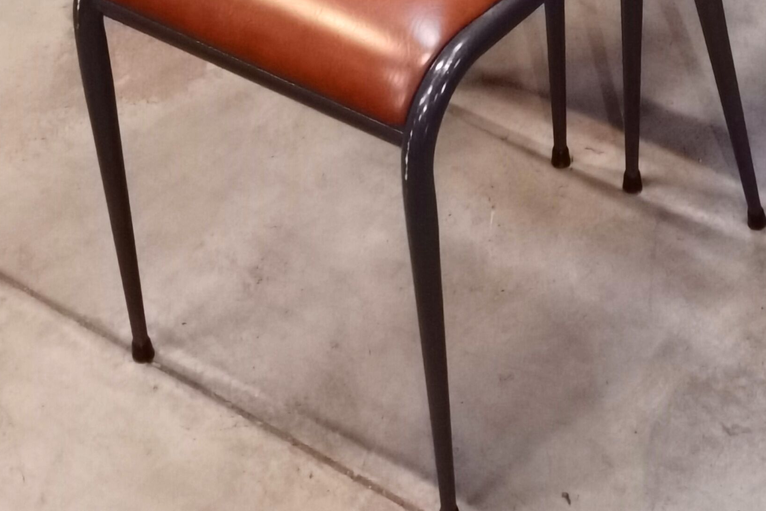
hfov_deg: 20.3
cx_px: 829
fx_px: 2043
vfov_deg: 13.7
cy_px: -143
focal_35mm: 96
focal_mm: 6.71
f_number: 1.9
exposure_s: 1/24
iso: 800
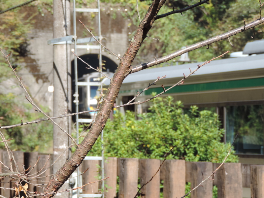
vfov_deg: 7.4
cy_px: 99
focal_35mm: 200
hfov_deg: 9.9
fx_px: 1525
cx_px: 132
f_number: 4.6
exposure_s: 1/160
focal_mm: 35.6
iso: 80
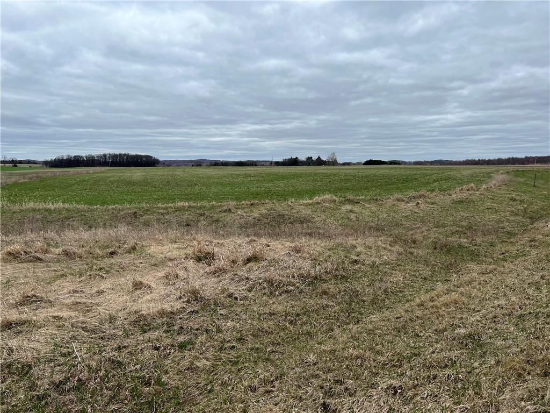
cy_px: 206
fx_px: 413
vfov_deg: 53.1
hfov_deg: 67.3
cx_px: 275
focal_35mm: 26
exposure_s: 1/2165
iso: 50
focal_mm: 5.7
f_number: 1.5
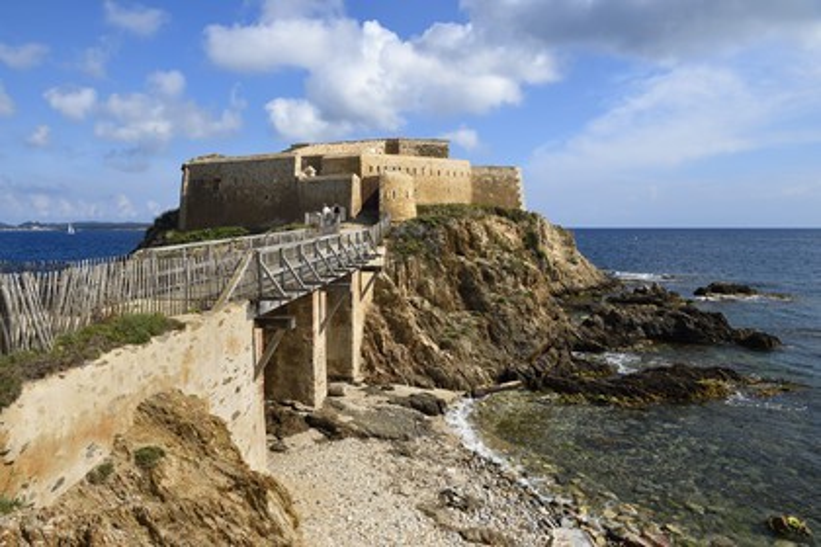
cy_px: 274
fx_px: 547
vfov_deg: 53.1
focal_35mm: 24
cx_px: 410
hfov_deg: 73.7
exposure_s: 1/250
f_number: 14
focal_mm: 24
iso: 200
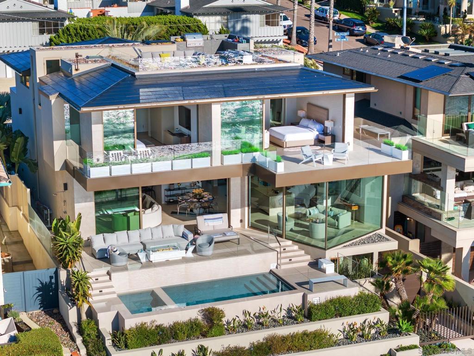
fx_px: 959
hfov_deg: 27.8
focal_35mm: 70
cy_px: 178
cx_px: 237
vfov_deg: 21.0
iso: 140
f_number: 2.8
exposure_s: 1/100
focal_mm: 19.35
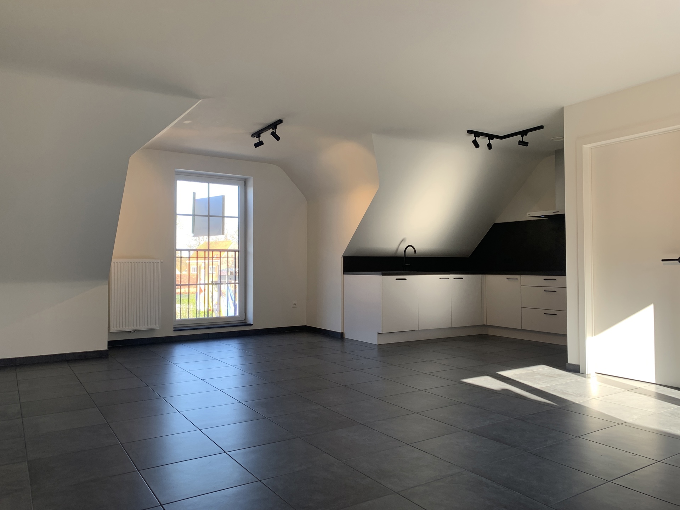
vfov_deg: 53.1
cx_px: 340
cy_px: 255
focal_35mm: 26
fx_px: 511
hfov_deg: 67.3
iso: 40
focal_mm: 4.25
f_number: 1.8
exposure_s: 1/122
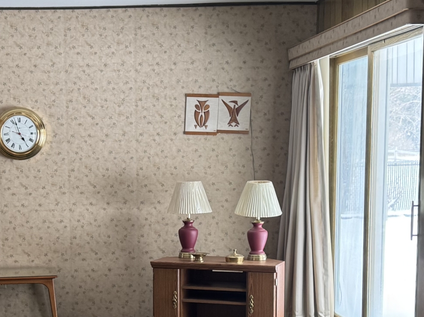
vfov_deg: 20.7
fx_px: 857
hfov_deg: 27.4
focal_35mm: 70
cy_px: 266
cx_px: 107
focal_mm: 6.76
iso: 250
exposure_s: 1/60
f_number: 1.78
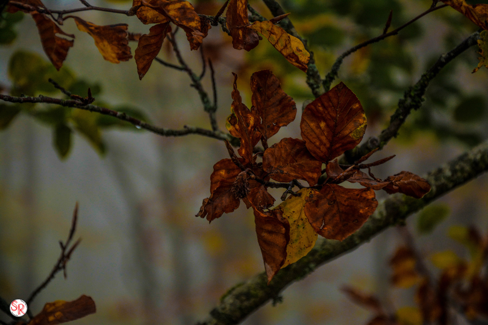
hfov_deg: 13.0
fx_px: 2135
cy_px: 162
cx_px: 244
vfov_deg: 8.7
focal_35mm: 158
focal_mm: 105
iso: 400
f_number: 5.6
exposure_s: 1/100
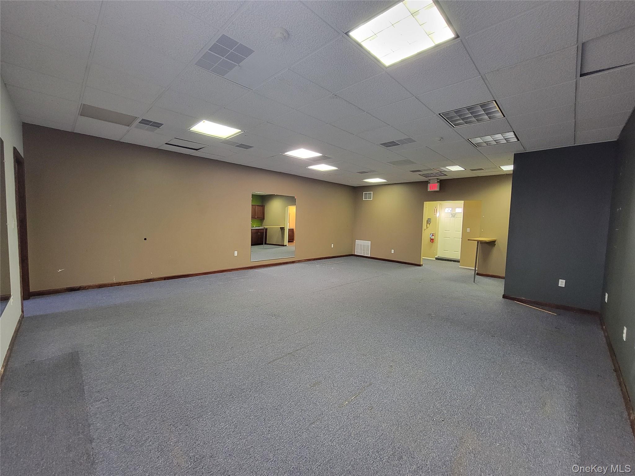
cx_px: 318
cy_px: 238
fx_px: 238
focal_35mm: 13
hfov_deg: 106.2
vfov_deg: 89.9
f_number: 2.2
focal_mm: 2.2
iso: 320
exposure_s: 1/30
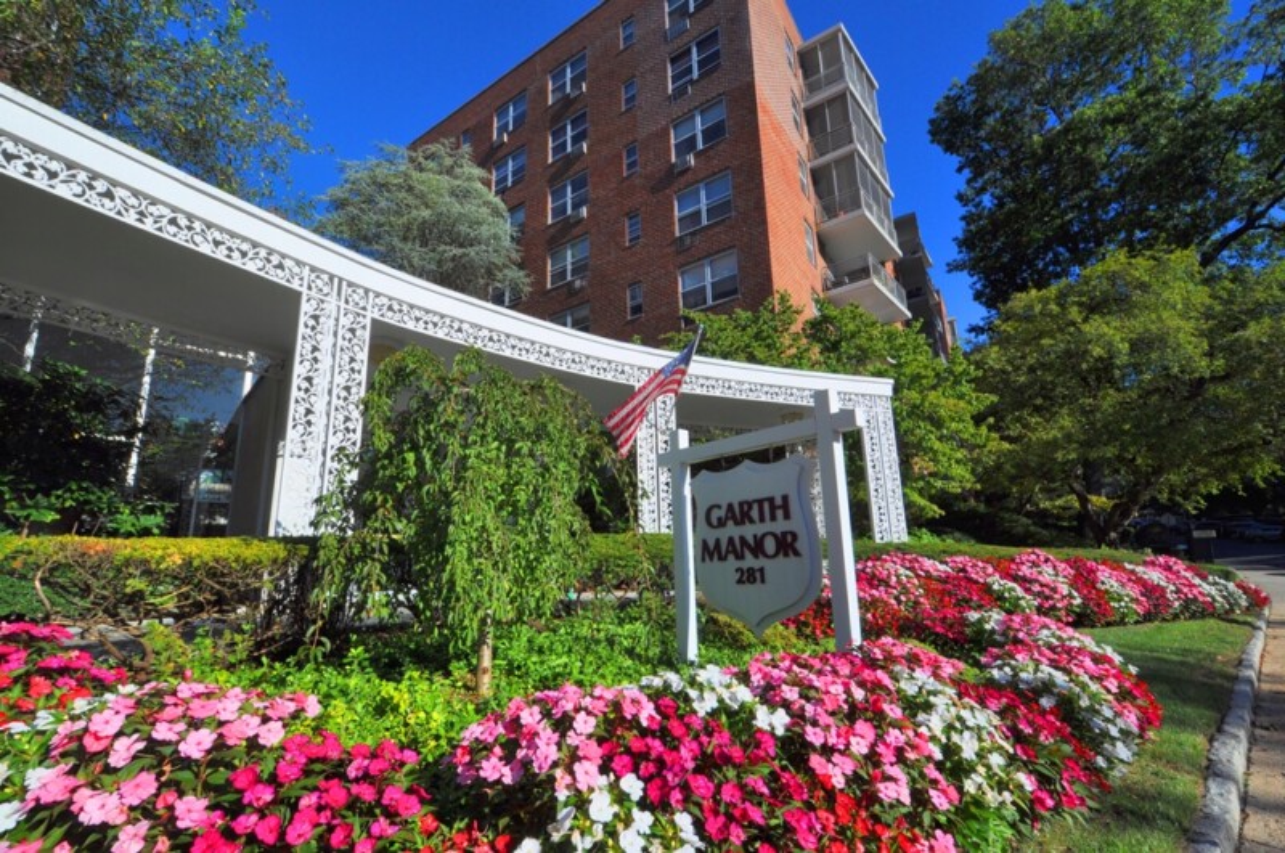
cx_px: 642
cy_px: 426
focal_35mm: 15
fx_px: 535
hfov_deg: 100.5
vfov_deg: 77.2
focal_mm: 10
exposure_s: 1/400
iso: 200
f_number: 10
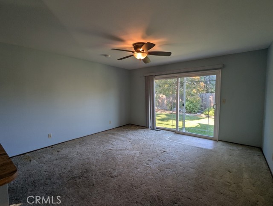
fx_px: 126
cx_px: 136
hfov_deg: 94.4
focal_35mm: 16
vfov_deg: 78.3
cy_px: 103
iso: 86
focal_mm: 2.35
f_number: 2.2
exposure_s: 1/120
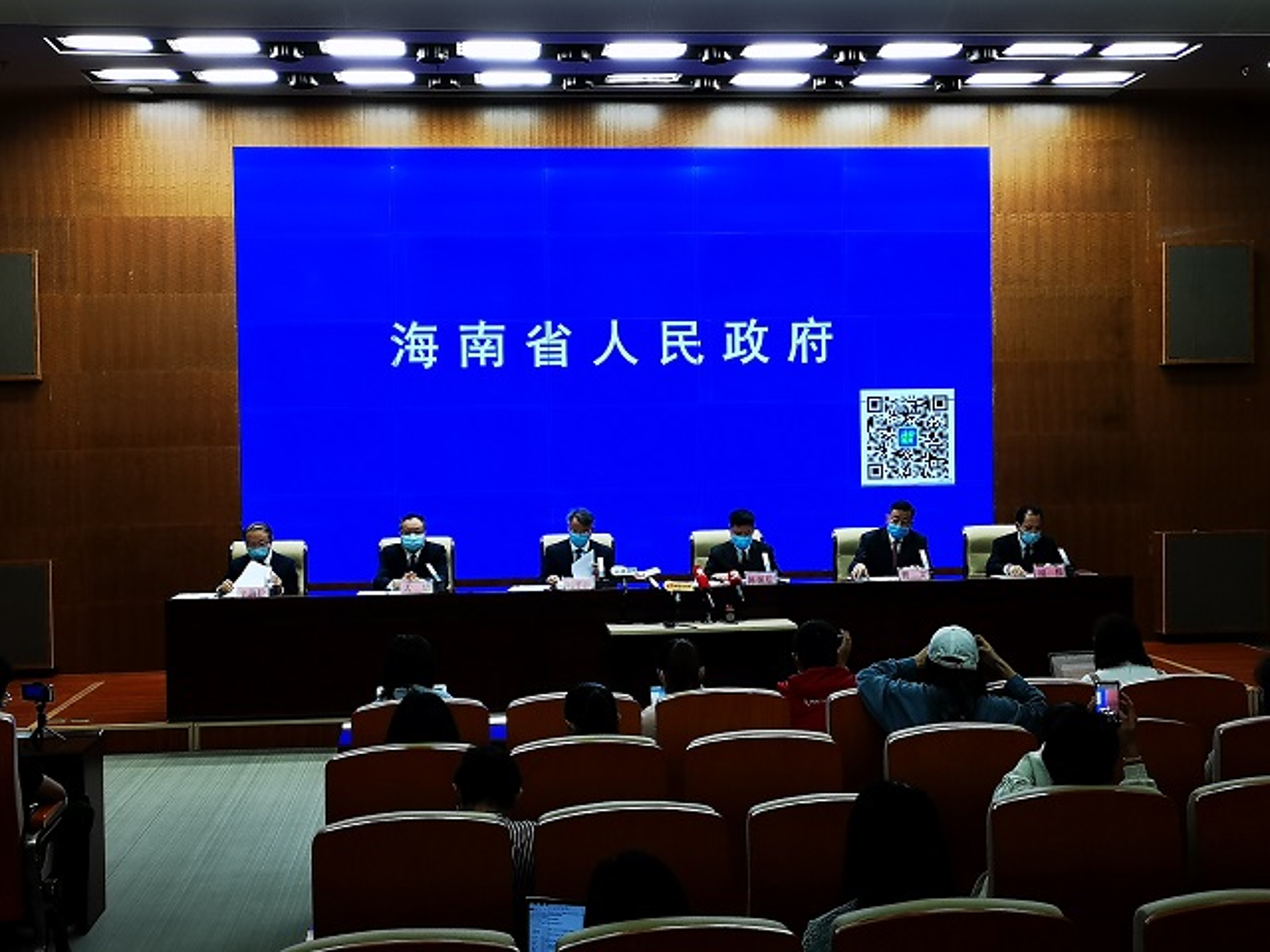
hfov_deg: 42.9
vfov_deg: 32.9
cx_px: 635
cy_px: 476
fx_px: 1614
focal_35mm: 44
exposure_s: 1/113
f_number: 1.8
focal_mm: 5.58
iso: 50
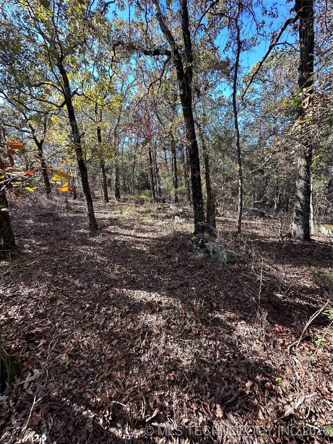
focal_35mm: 14
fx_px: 180
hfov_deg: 85.7
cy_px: 222
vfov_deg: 102.1
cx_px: 166
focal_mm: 2.22
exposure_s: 1/126
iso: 40
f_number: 2.2
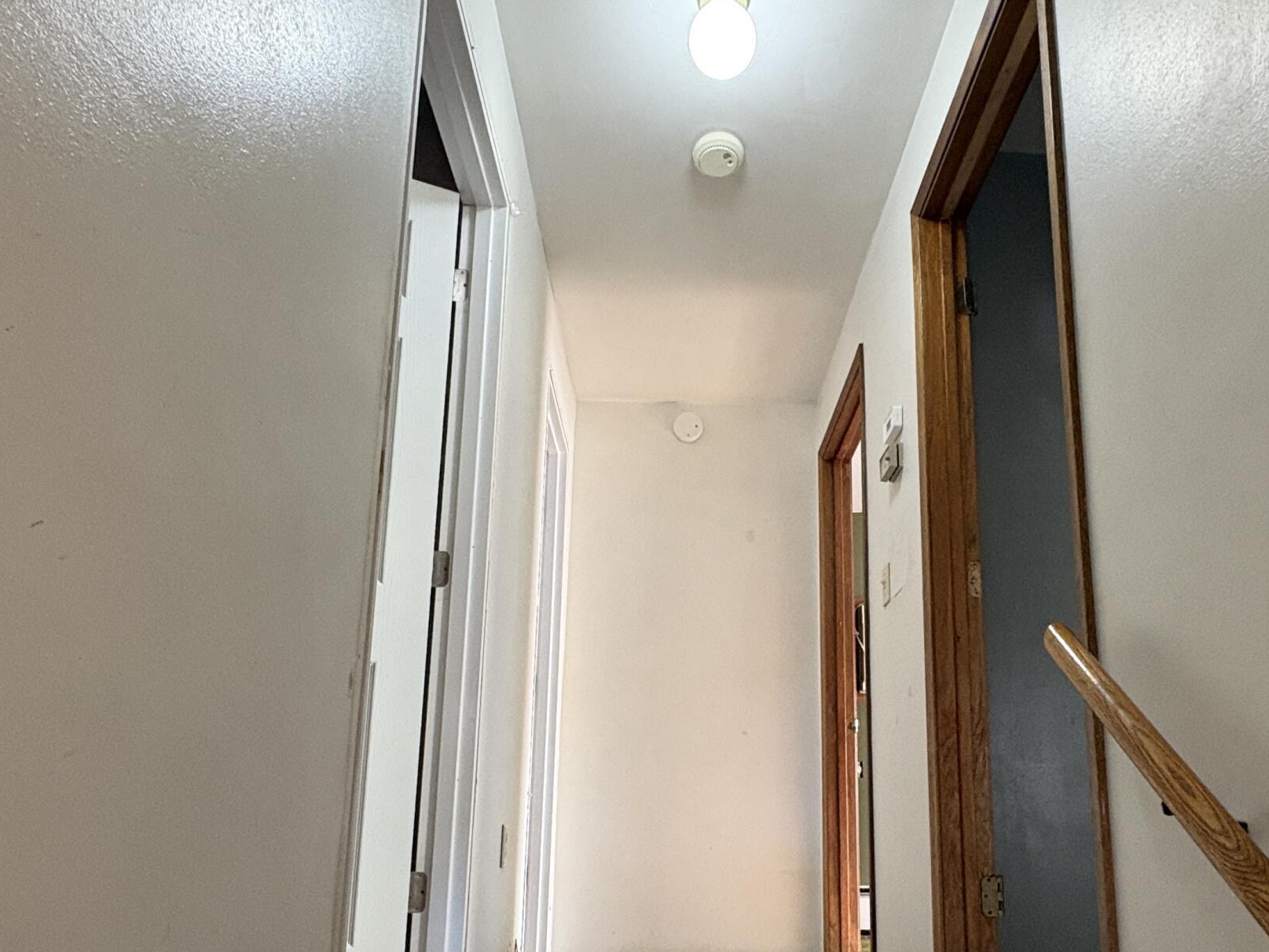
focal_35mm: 26
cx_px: 691
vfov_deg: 51.5
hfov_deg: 67.2
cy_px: 678
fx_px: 953
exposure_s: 1/60
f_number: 2.2
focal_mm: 2.22
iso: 500
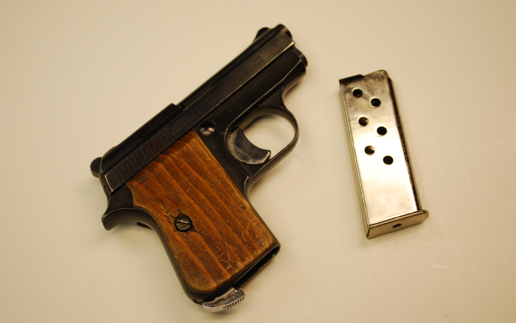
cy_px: 165
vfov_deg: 21.0
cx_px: 259
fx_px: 872
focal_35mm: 62
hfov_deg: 33.0
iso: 200
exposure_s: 1/30
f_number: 5.3
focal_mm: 40
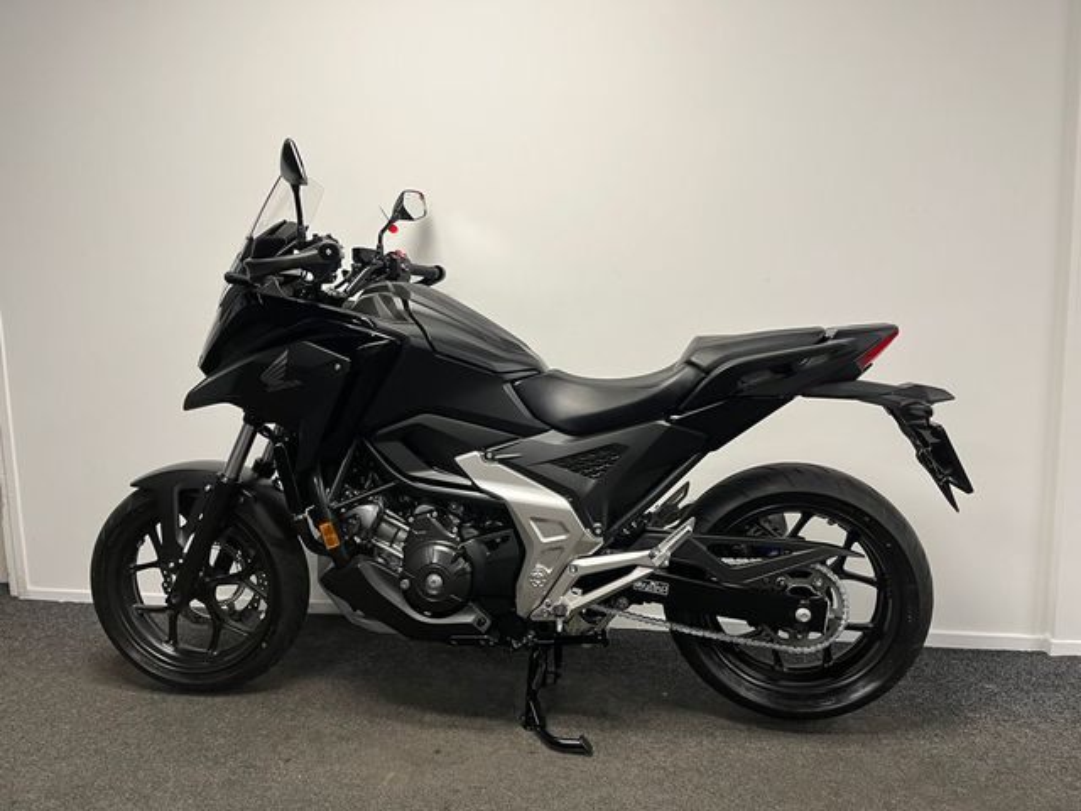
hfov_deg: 67.3
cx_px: 540
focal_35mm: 26
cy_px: 406
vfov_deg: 53.1
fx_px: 812
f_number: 1.6
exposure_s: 1/50
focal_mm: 5.1
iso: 80
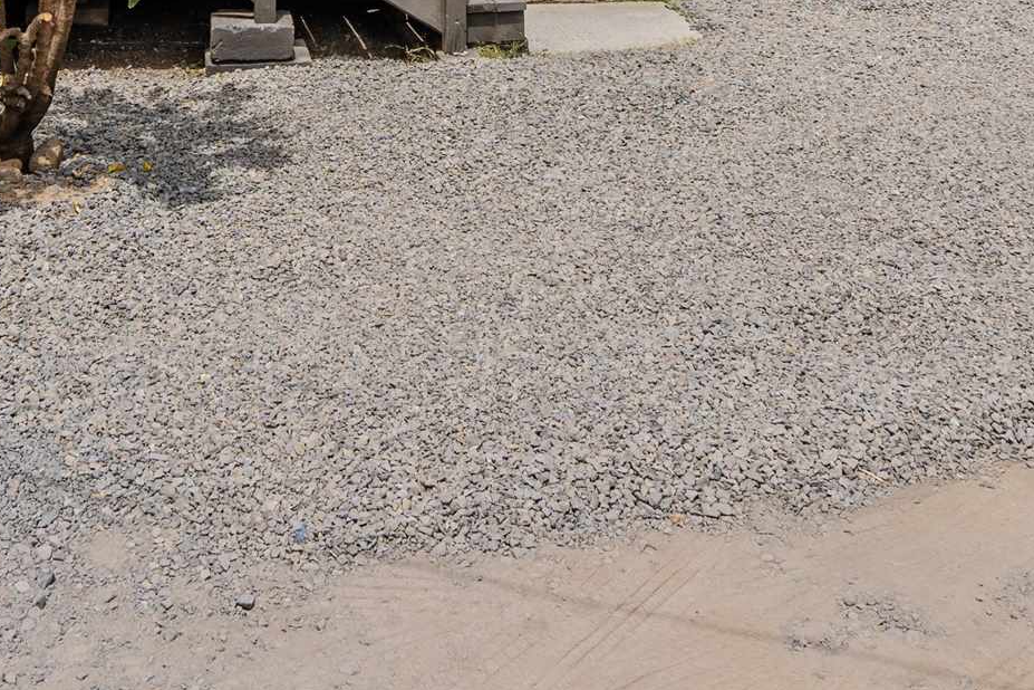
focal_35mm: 53
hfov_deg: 37.1
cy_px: -307
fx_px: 1522
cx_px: 340
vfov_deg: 21.8
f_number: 11
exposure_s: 1/160
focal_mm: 16
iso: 160
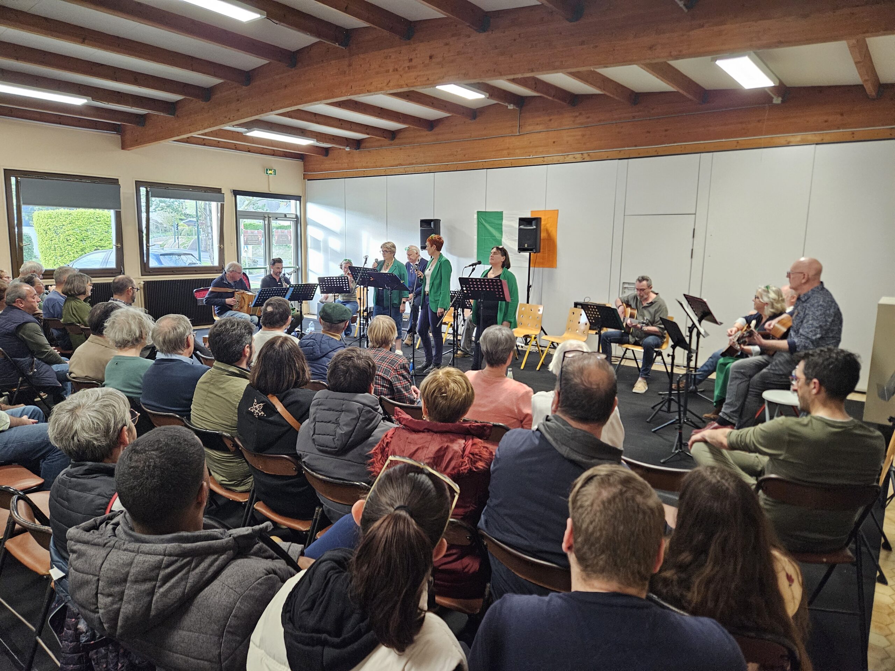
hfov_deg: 73.9
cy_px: 336
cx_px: 448
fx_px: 595
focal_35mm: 23
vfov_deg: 58.9
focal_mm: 5.4
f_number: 1.8
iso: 640
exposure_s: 1/142
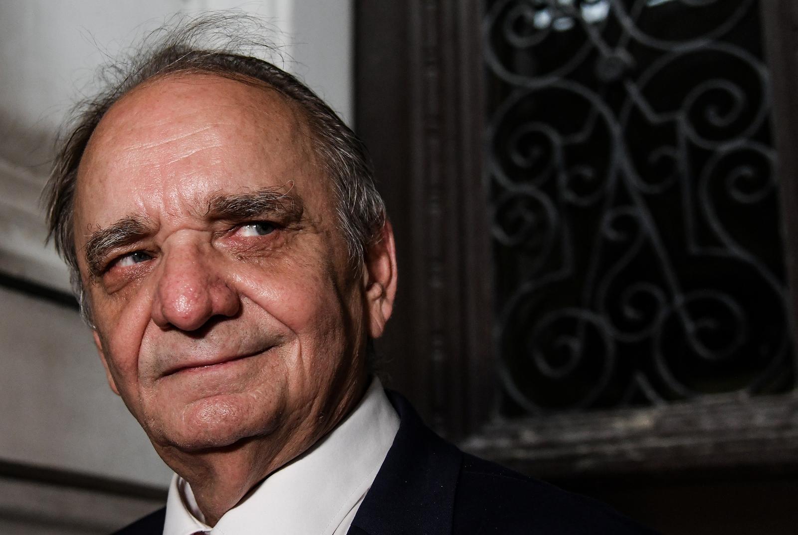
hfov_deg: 50.6
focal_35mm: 38
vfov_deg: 35.2
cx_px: 399
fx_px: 844
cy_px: 268
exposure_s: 1/250
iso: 1600
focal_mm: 38
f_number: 4
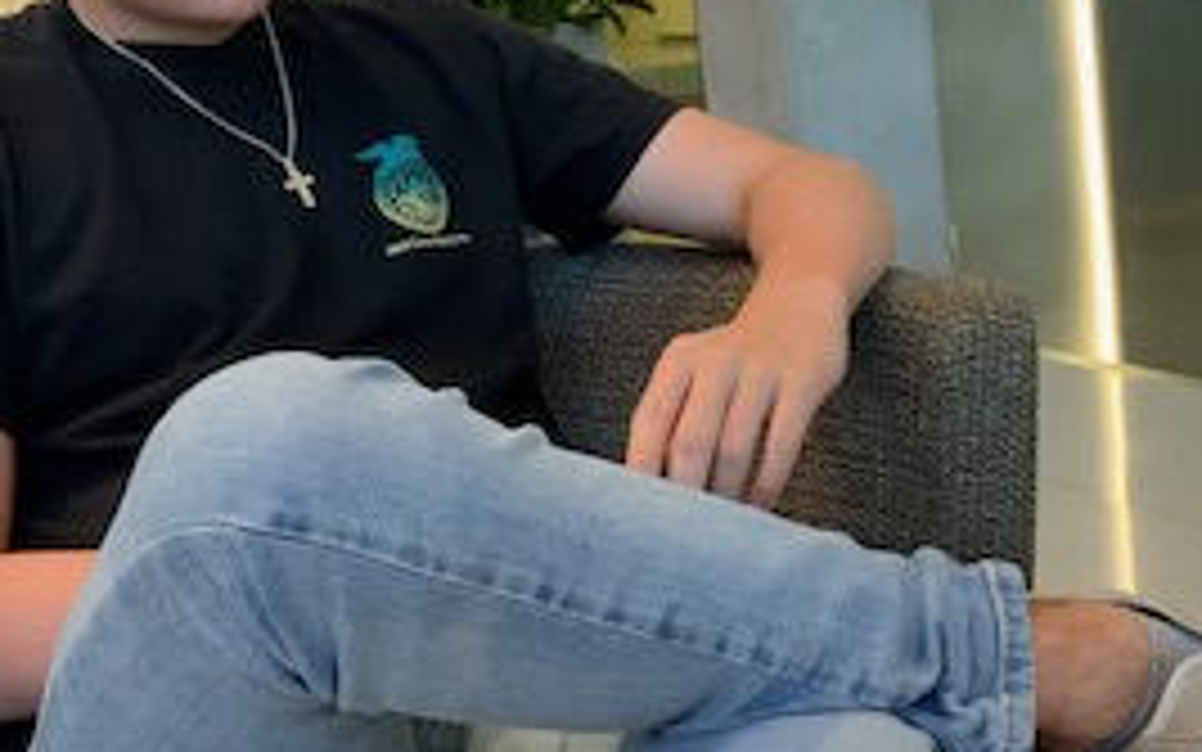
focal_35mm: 69
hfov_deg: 29.7
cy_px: 410
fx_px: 2261
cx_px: 698
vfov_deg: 18.9
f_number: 1.8
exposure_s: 1/60
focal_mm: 3
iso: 125
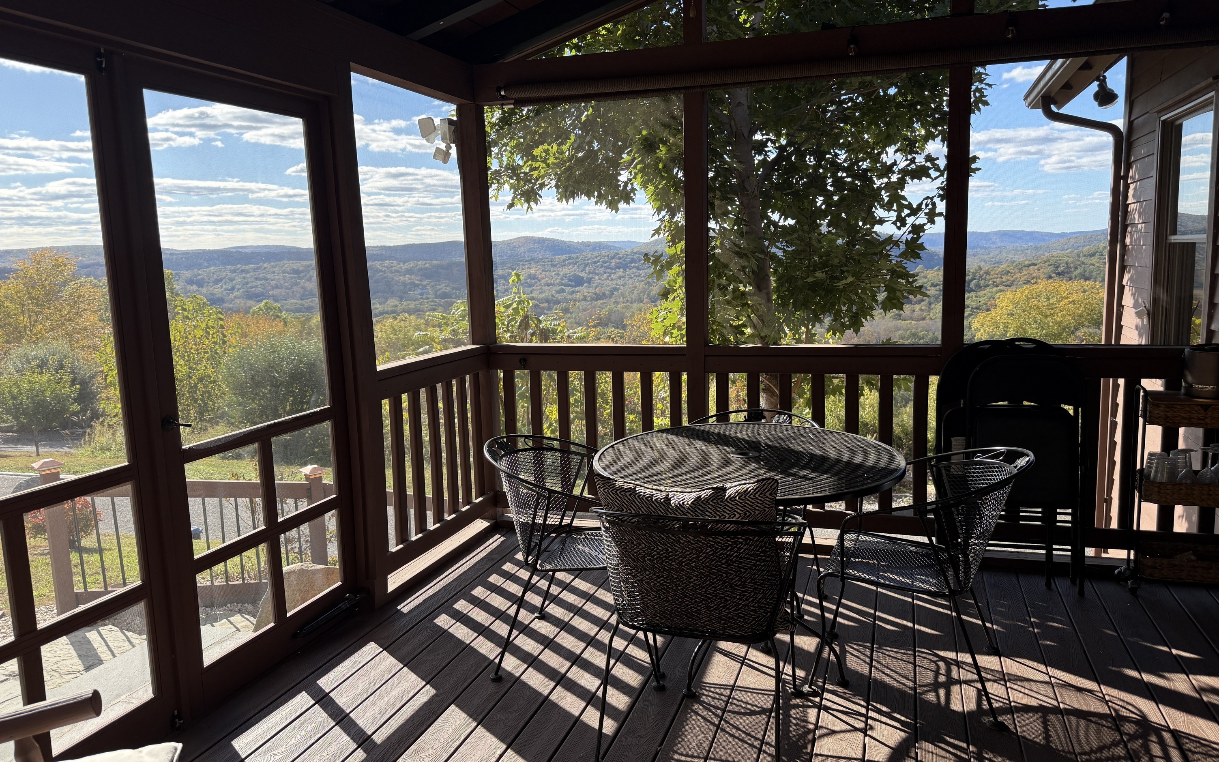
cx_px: 622
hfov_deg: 70.4
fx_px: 864
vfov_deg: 47.6
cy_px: 376
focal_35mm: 26
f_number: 1.78
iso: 100
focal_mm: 6.76
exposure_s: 1/1464
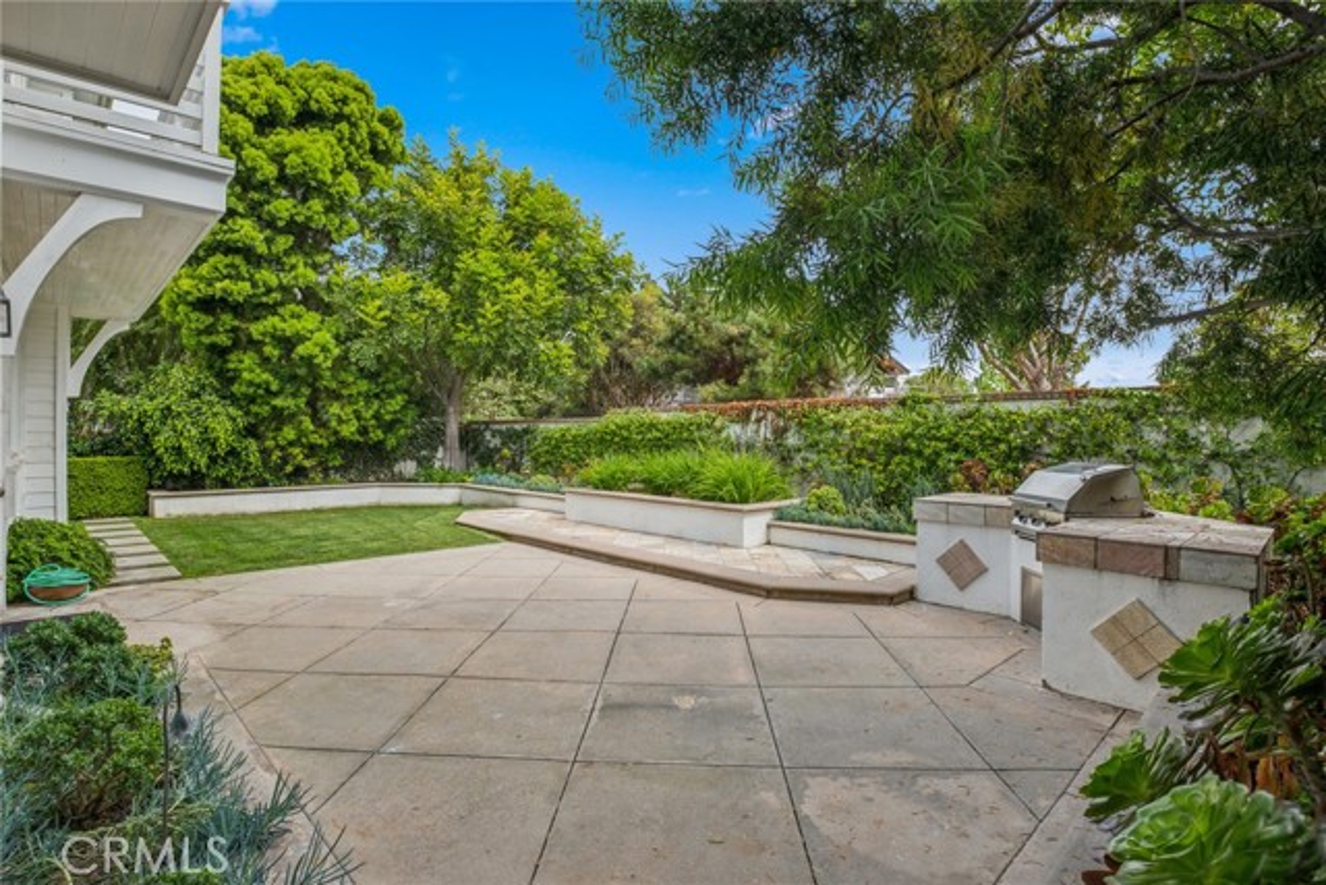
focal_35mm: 16
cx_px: 663
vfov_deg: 73.8
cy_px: 442
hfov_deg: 96.7
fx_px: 589
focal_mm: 10.5
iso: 160
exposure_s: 1/170
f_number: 8
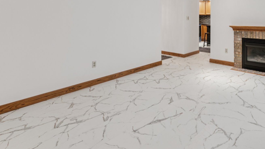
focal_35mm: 23
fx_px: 162
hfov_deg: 75.3
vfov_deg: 46.0
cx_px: 185
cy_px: 23
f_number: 4.5
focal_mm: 14
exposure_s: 1/15
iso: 200
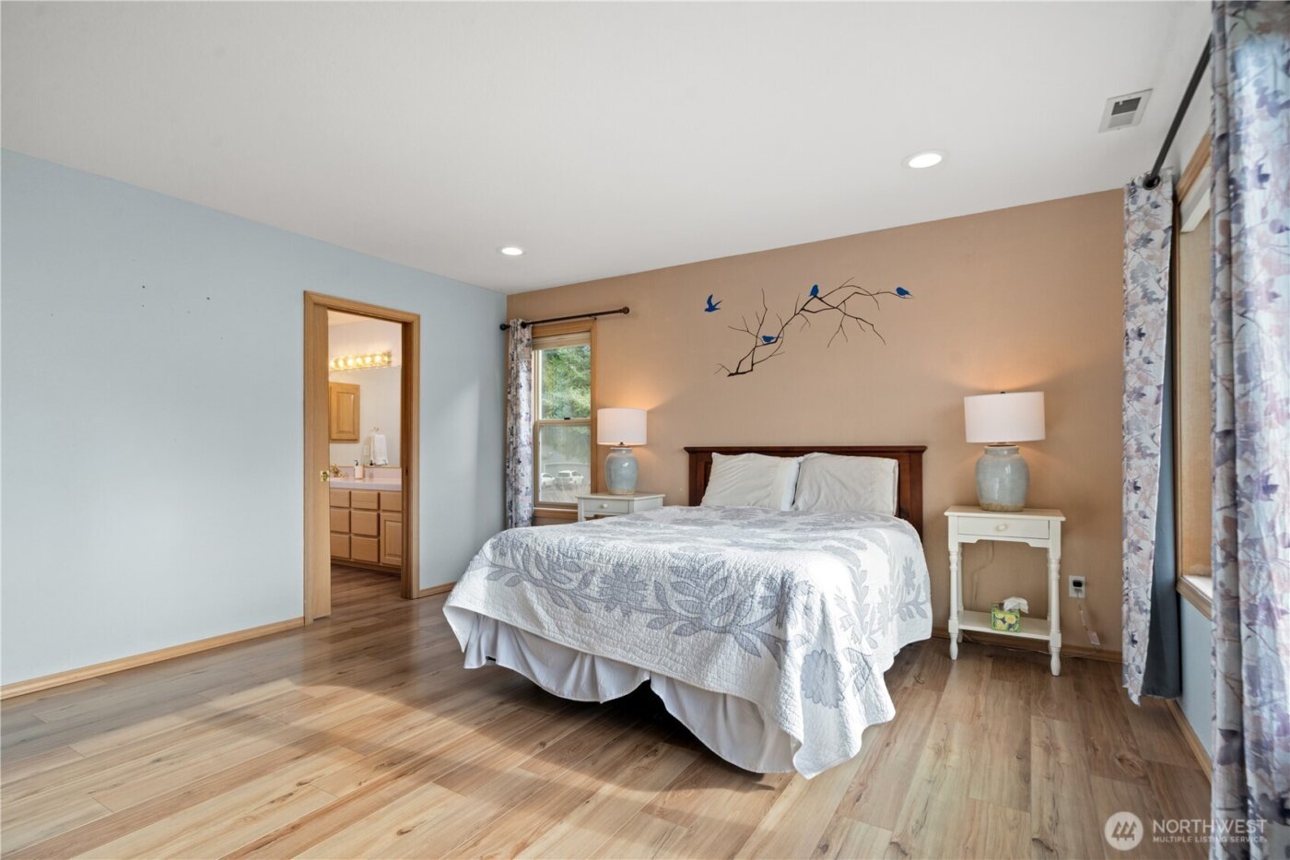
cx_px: 645
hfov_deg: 93.3
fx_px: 609
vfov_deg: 70.4
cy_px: 430
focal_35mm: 17
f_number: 8
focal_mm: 17
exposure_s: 1/50
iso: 640
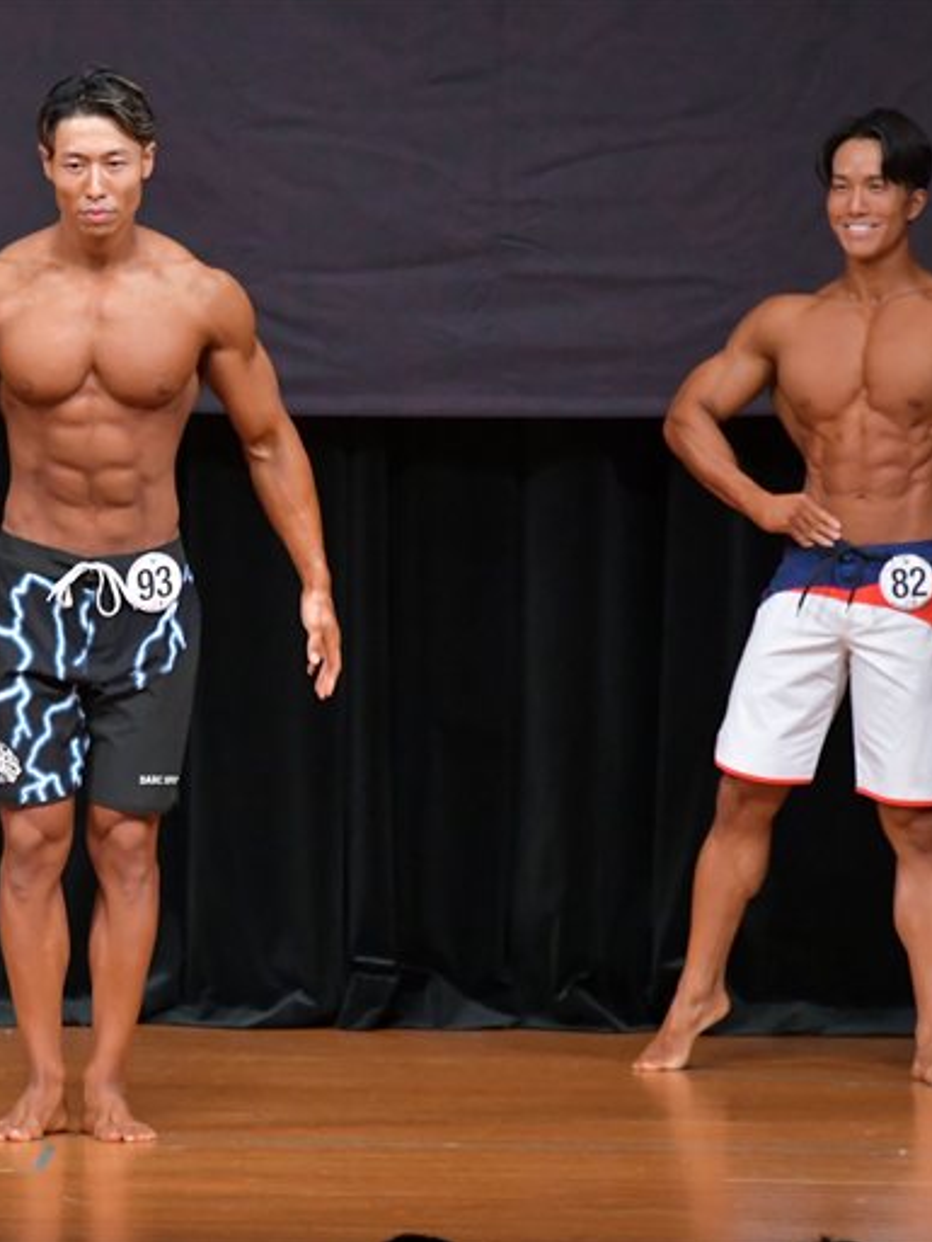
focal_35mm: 414
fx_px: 14856
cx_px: 64
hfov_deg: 3.6
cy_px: 622
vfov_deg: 4.8
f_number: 5.6
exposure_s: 1/400
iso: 5000
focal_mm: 190
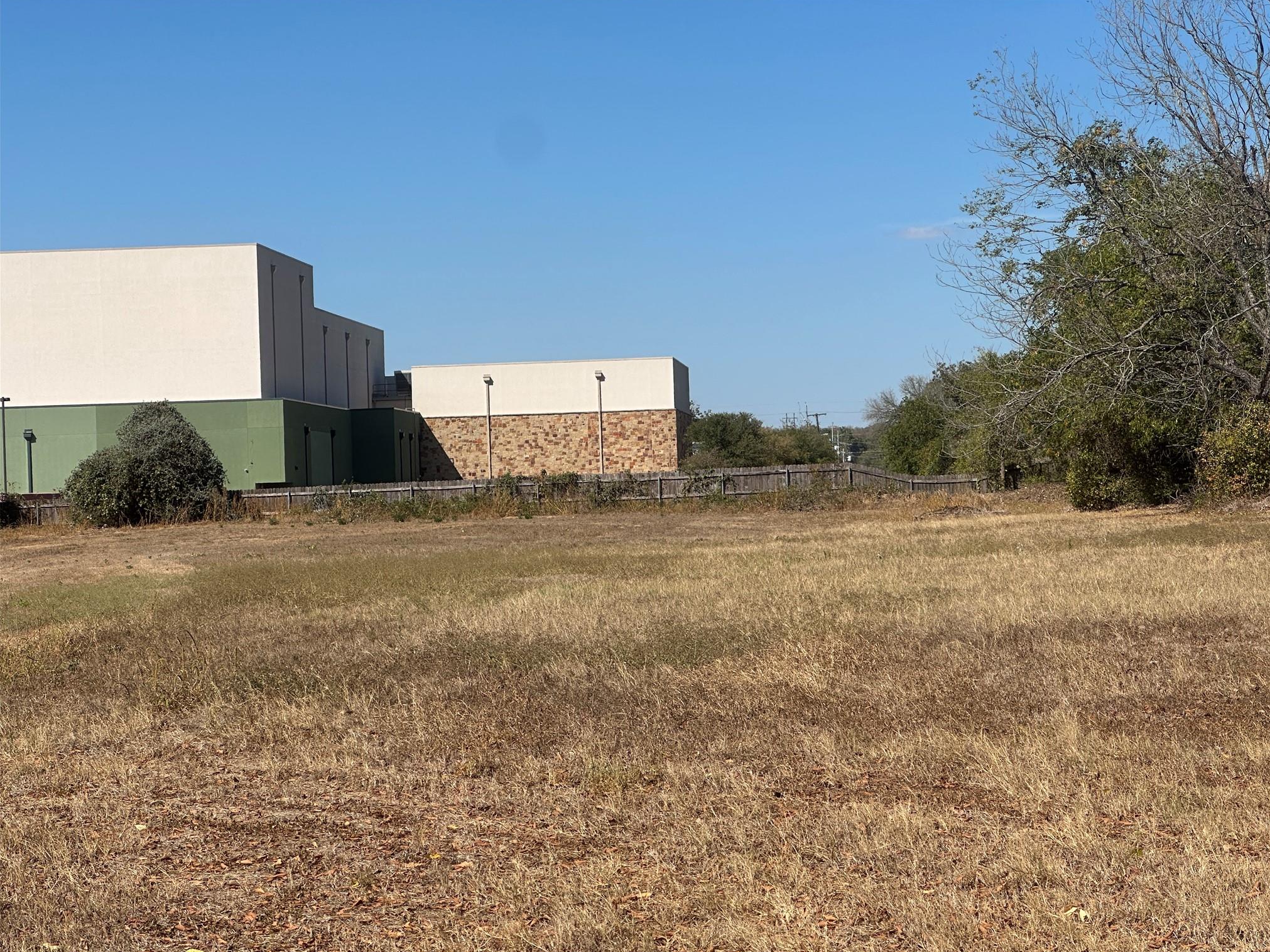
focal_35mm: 78
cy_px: 479
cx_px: 643
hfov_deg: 25.0
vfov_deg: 18.9
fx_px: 2861
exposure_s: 1/1064
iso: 32
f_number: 2.8
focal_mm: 9
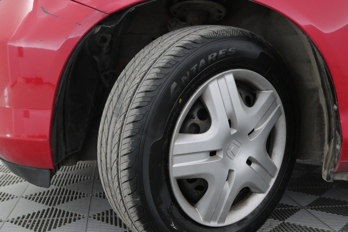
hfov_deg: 42.6
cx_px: 210
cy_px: 135
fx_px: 444
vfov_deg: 29.2
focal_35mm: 46
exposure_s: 1/100
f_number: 5
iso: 2500
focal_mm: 24.5
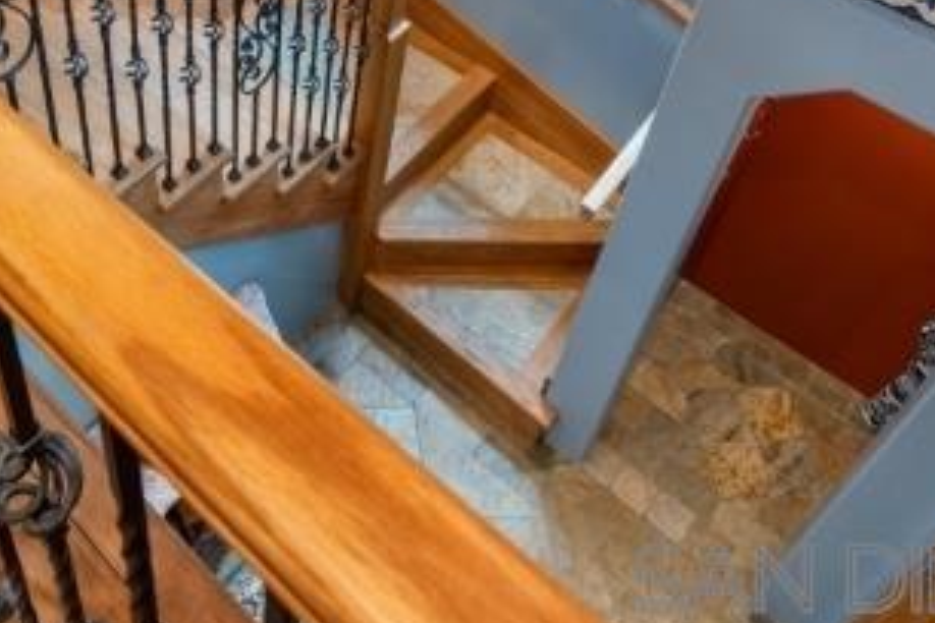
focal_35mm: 40
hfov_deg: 47.1
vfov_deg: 29.5
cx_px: 266
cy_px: -89
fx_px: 1039
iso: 125
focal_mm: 17
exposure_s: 1/8
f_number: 8
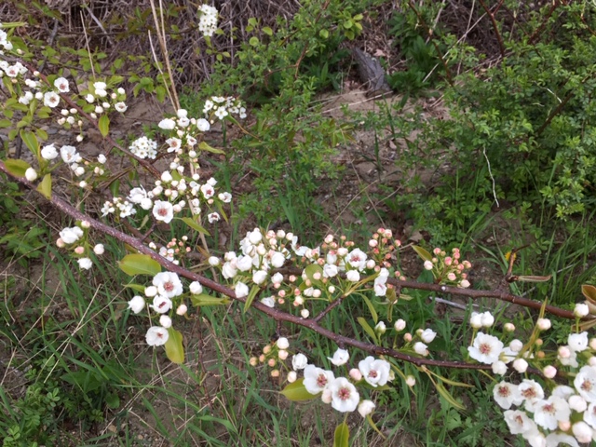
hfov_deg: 61.7
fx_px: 499
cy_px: 224
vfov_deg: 48.2
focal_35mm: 29
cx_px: 298
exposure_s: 1/120
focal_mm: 4.15
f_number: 2.2
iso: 40
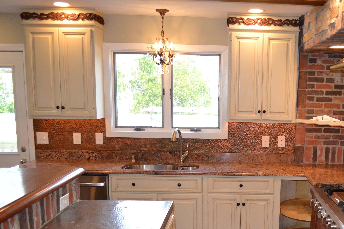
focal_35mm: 41
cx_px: 261
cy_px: 166
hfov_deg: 45.6
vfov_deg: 32.1
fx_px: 392
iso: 400
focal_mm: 18
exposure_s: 1/100
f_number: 4
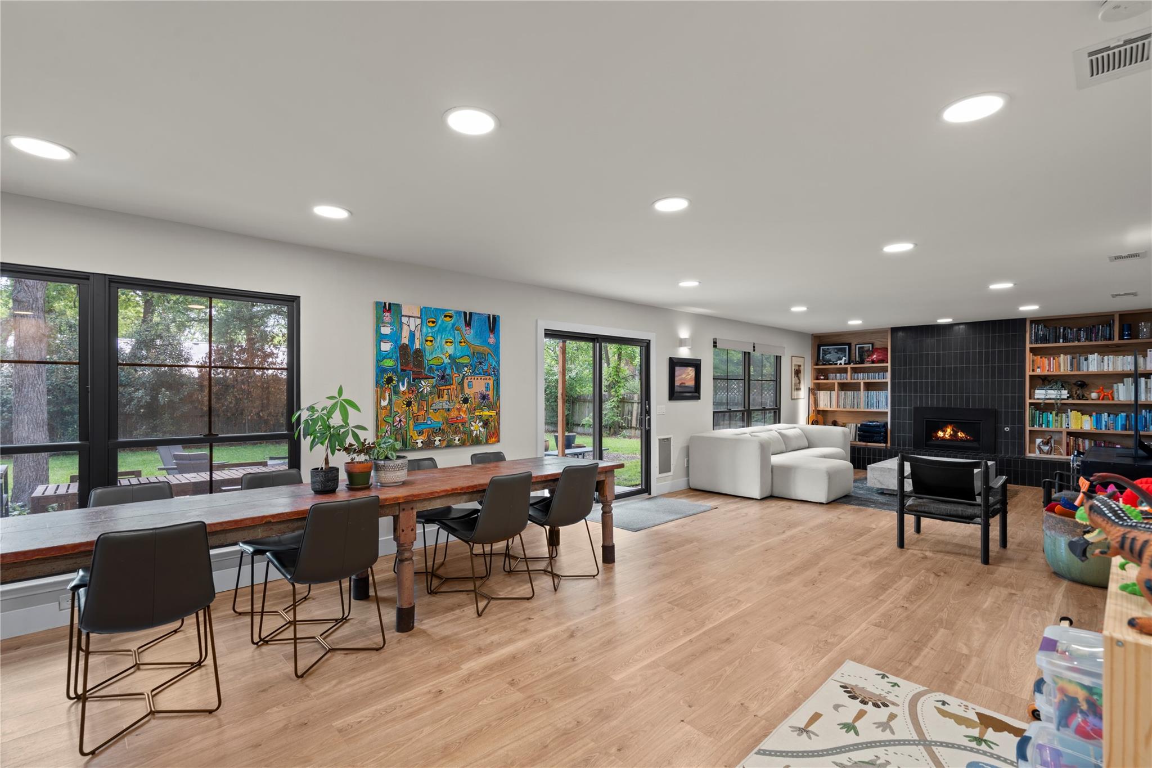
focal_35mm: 16
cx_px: 576
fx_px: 512
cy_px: 384
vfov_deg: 73.7
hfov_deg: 96.7
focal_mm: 16
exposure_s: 1/1.25
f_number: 8
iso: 100
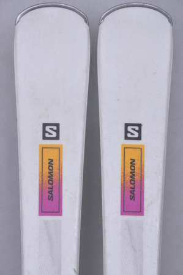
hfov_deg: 8.7
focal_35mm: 158
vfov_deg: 13.1
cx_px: 92
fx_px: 1204
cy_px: 138
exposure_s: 1/125
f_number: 9.5
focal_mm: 105
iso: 3200
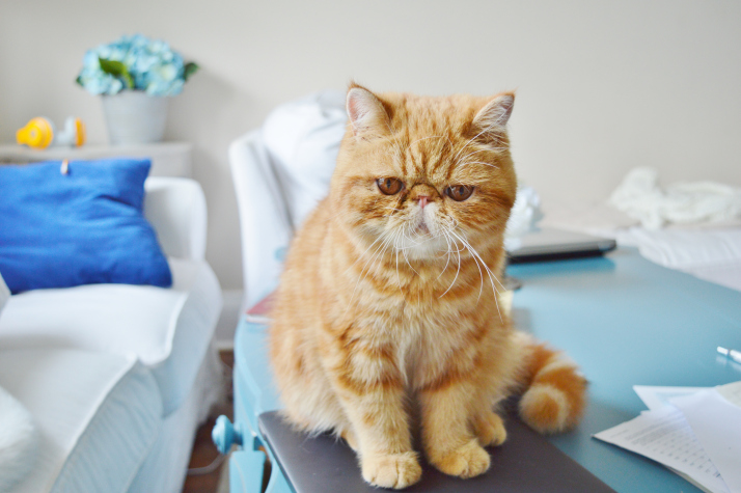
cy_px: 246
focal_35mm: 36
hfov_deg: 53.2
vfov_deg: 36.8
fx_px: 740
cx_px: 370
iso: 400
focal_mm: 24
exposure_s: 1/50
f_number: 4
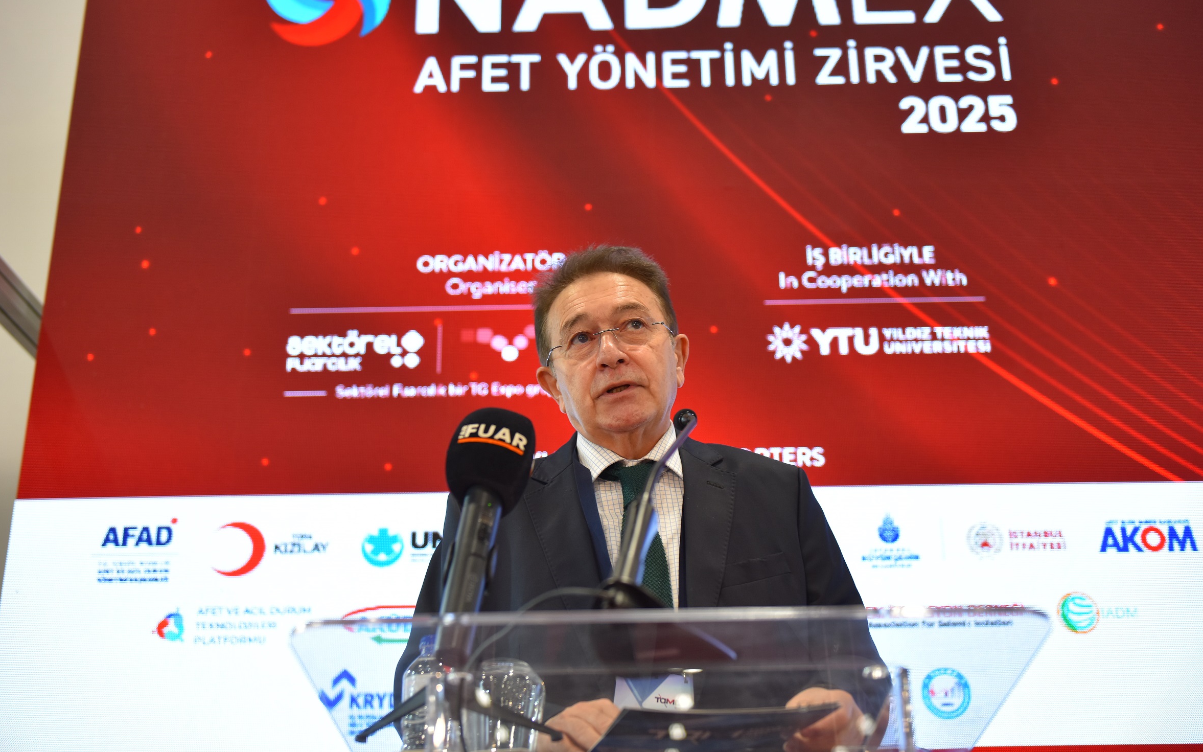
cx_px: 602
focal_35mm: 46
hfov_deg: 43.5
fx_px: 1508
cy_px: 350
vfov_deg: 28.0
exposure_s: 1/160
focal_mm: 45
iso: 640
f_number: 3.2
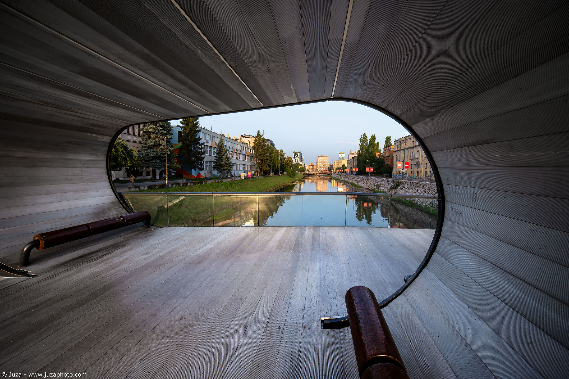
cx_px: 284
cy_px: 190
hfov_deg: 112.6
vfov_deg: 90.0
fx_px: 190
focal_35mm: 12
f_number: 8
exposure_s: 1/50
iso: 125
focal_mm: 8
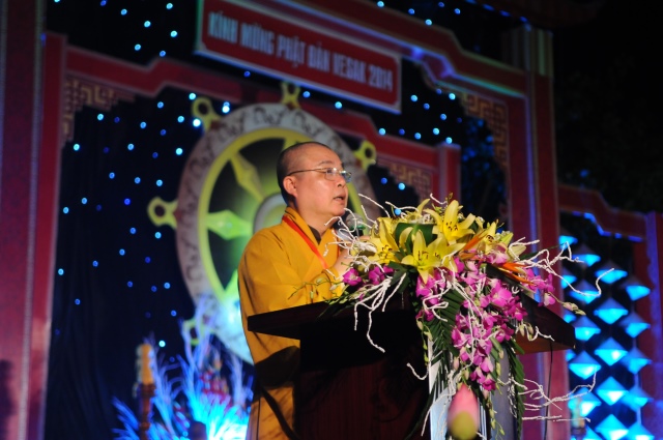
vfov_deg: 16.5
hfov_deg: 24.6
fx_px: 1517
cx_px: 332
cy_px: 220
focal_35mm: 82
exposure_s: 1/60
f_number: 2.8
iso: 1000
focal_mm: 55
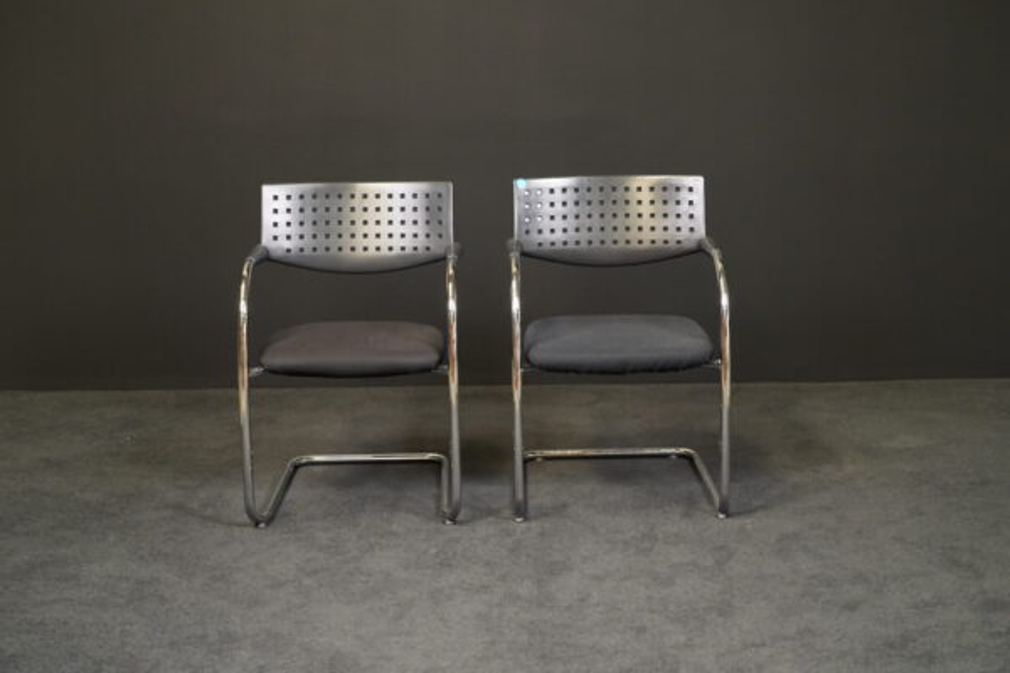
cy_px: 336
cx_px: 505
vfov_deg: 23.8
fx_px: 1599
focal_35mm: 57
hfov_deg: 35.1
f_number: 7.1
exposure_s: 1/100
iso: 5000
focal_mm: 57
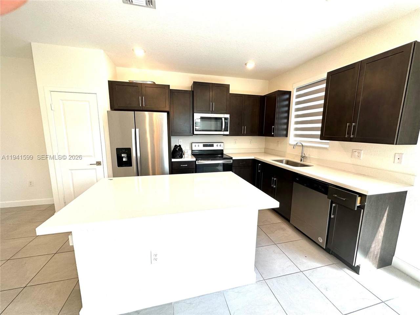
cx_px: 210
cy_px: 158
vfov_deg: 85.7
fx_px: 170
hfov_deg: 102.1
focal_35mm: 14
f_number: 2.2
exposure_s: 1/120
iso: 80
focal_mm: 2.22
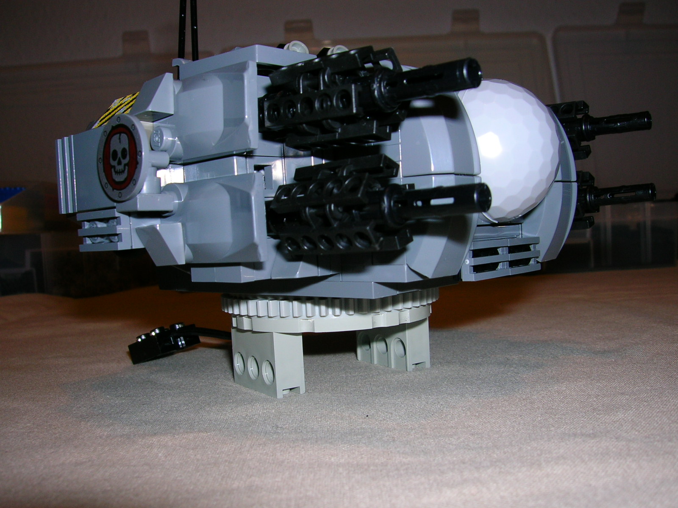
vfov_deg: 41.8
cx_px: 339
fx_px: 666
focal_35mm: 34
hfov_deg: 54.0
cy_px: 254
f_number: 4.9
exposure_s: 1/60.1
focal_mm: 5.7
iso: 50
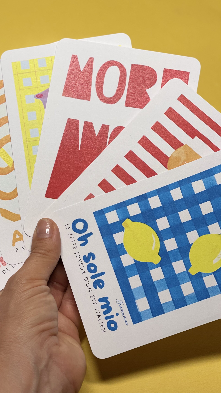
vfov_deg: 36.6
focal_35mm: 57
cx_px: 76
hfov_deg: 21.0
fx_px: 594
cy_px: 197
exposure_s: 1/100
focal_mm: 6
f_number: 2
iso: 32
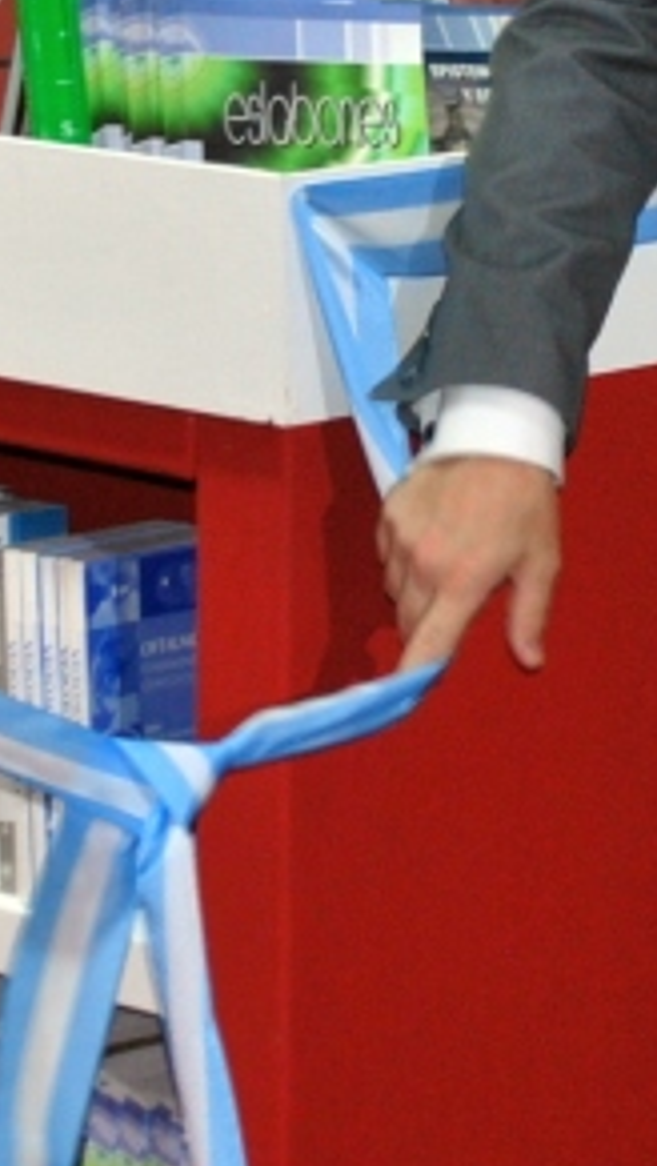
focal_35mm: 199
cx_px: 609
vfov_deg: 10.7
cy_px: -38
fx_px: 6154
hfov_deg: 6.1
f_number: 5.3
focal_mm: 36
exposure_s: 1/60
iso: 200
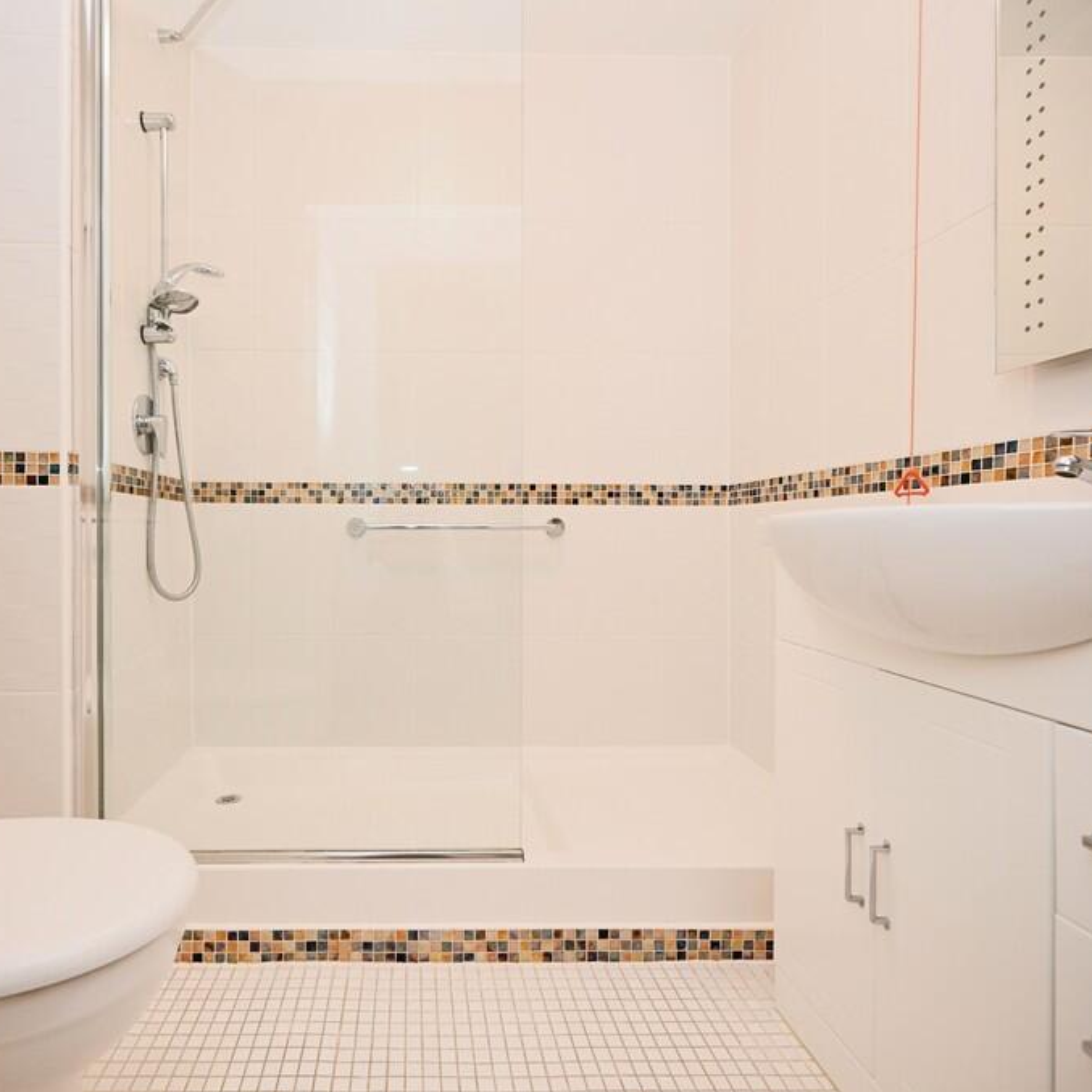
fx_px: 642
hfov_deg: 79.4
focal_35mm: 18
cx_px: 418
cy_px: 549
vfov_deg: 80.7
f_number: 4
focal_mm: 14
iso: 800
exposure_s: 1/60
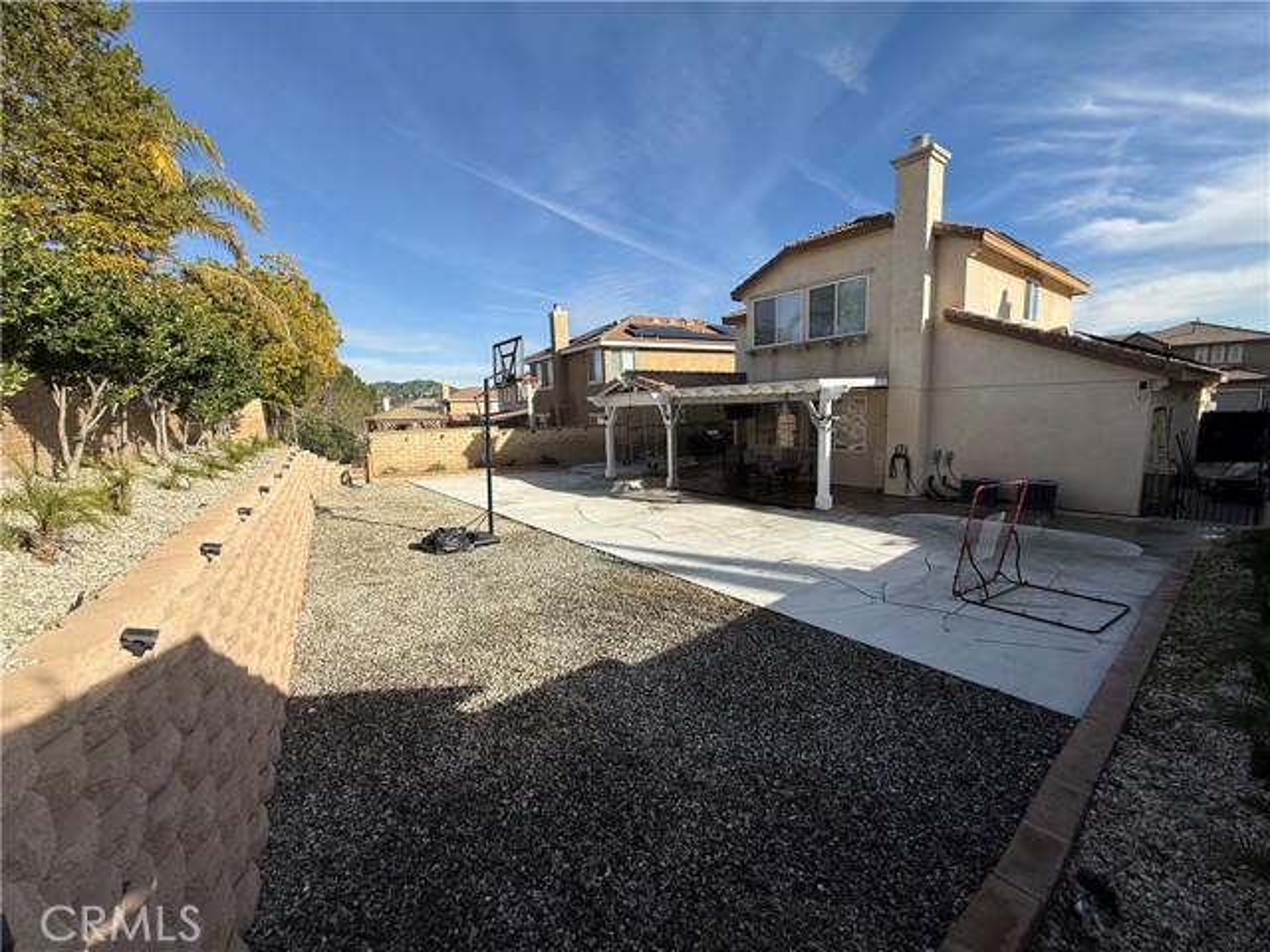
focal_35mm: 14
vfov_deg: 85.7
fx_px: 514
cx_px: 635
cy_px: 476
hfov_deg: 102.1
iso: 50
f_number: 2.2
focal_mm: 2.22
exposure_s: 1/2506
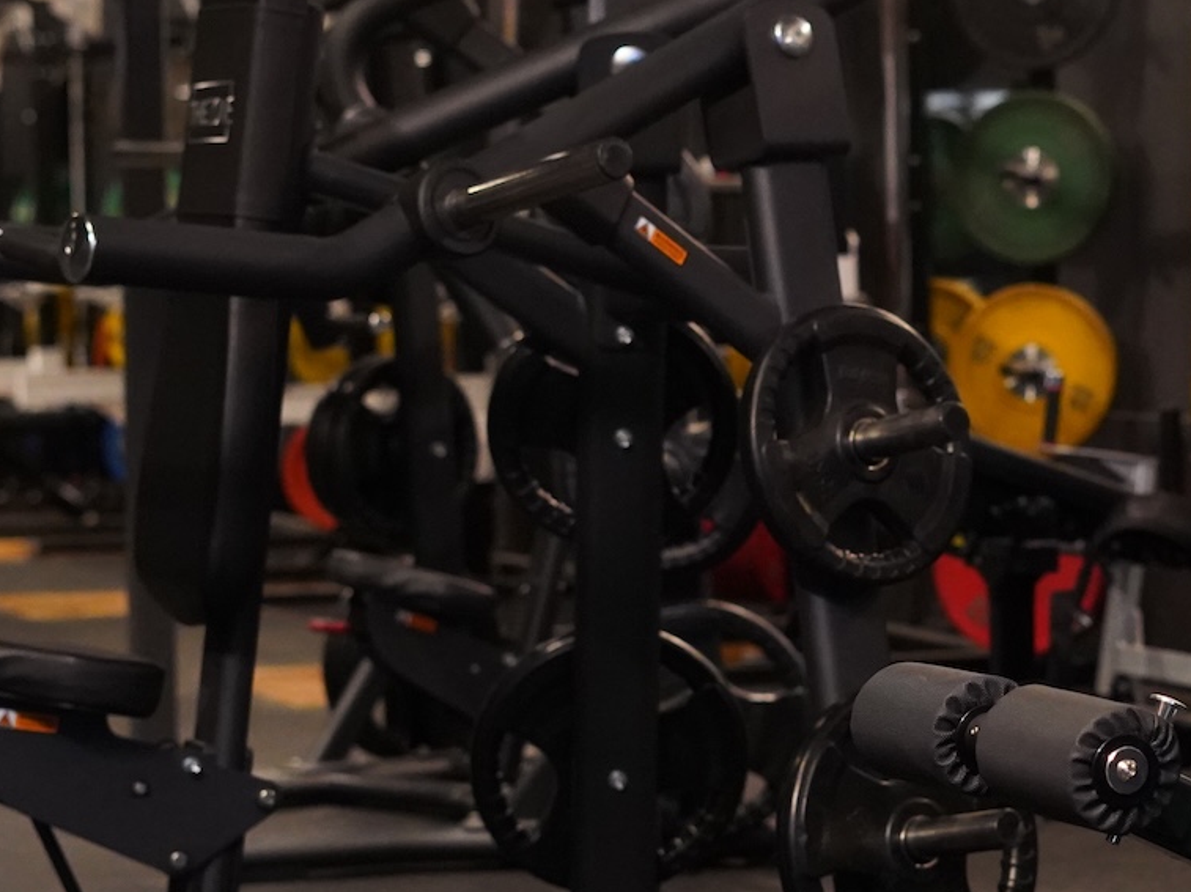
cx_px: 947
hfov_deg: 16.0
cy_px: 510
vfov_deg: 12.1
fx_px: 4196
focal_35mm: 122
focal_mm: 50
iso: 6400
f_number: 2.8
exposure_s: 1/125
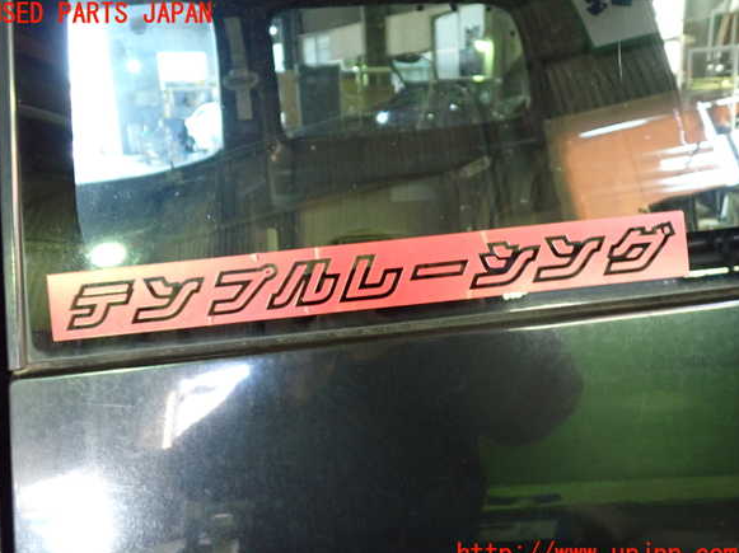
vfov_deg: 45.4
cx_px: 363
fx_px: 661
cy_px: 285
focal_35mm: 31
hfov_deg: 58.4
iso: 800
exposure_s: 1/30
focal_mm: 5.4
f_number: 2.3
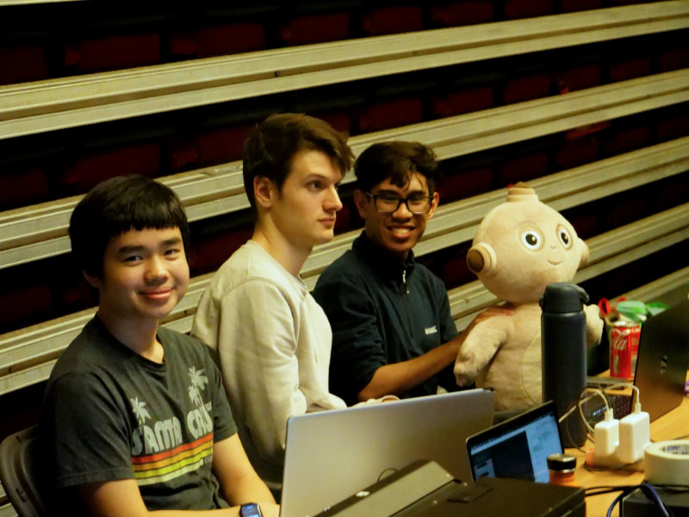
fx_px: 2269
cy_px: 258
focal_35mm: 114
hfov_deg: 17.3
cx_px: 344
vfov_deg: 13.0
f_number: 5.6
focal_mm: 57
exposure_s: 1/40
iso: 12800
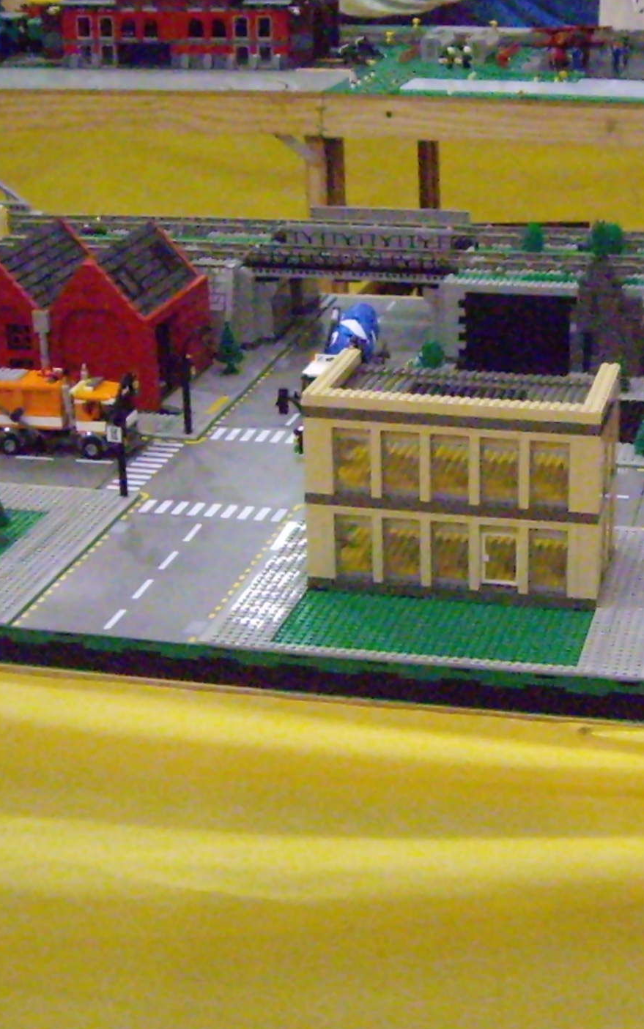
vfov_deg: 31.1
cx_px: 536
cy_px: 488
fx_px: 1853
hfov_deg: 19.5
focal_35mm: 66
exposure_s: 1/125
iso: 1600
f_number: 2.7
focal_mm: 6.2
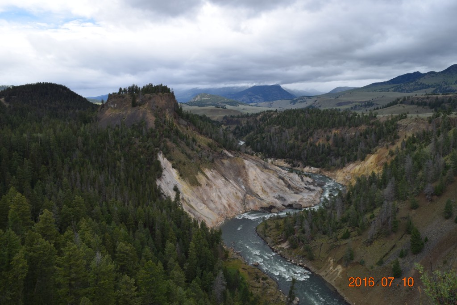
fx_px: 343
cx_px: 228
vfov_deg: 47.9
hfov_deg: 67.4
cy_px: 152
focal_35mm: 27
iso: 200
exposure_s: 1/320
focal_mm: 18
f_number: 9
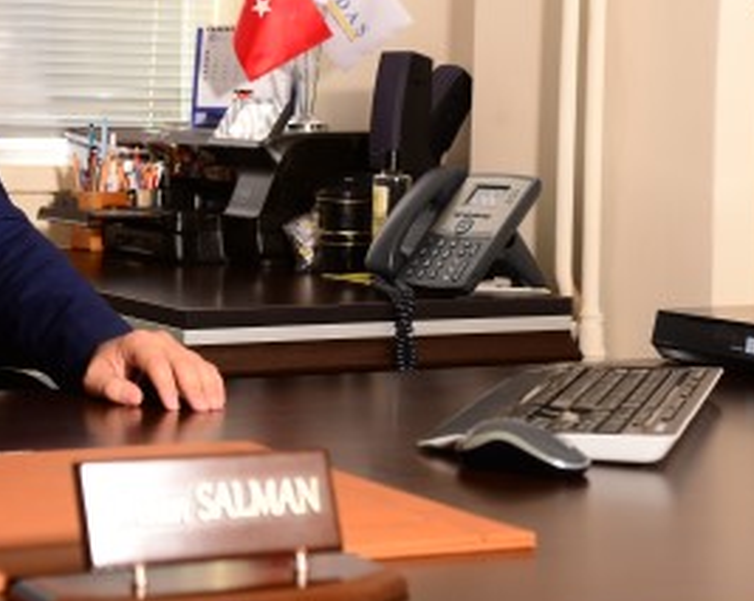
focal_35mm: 96
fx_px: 2140
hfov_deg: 19.5
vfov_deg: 15.9
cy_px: 175
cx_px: 40
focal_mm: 52
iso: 200
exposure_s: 1/80
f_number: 5
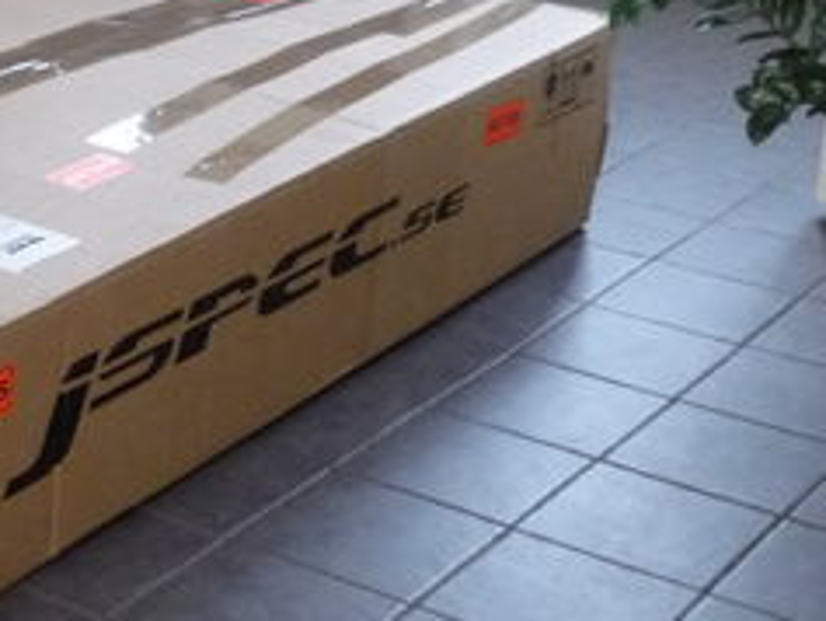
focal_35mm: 89
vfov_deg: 16.6
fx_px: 2125
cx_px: -66
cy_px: 258
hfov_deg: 21.0
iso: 400
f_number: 2.8
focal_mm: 5.5
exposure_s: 1/13
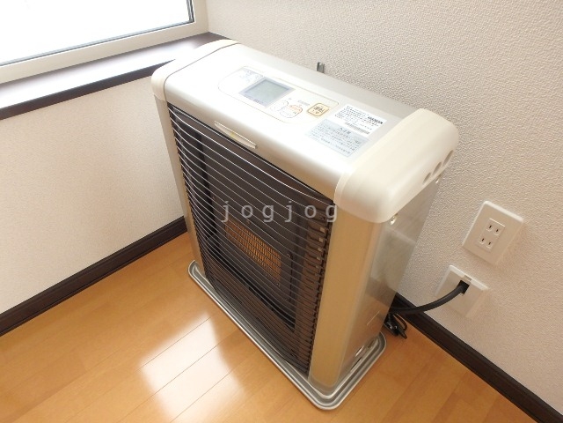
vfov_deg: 63.4
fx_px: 342
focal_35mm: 21
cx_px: 282
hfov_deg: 79.0
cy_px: 212
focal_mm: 3.7
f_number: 3.5
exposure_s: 1/30
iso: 320
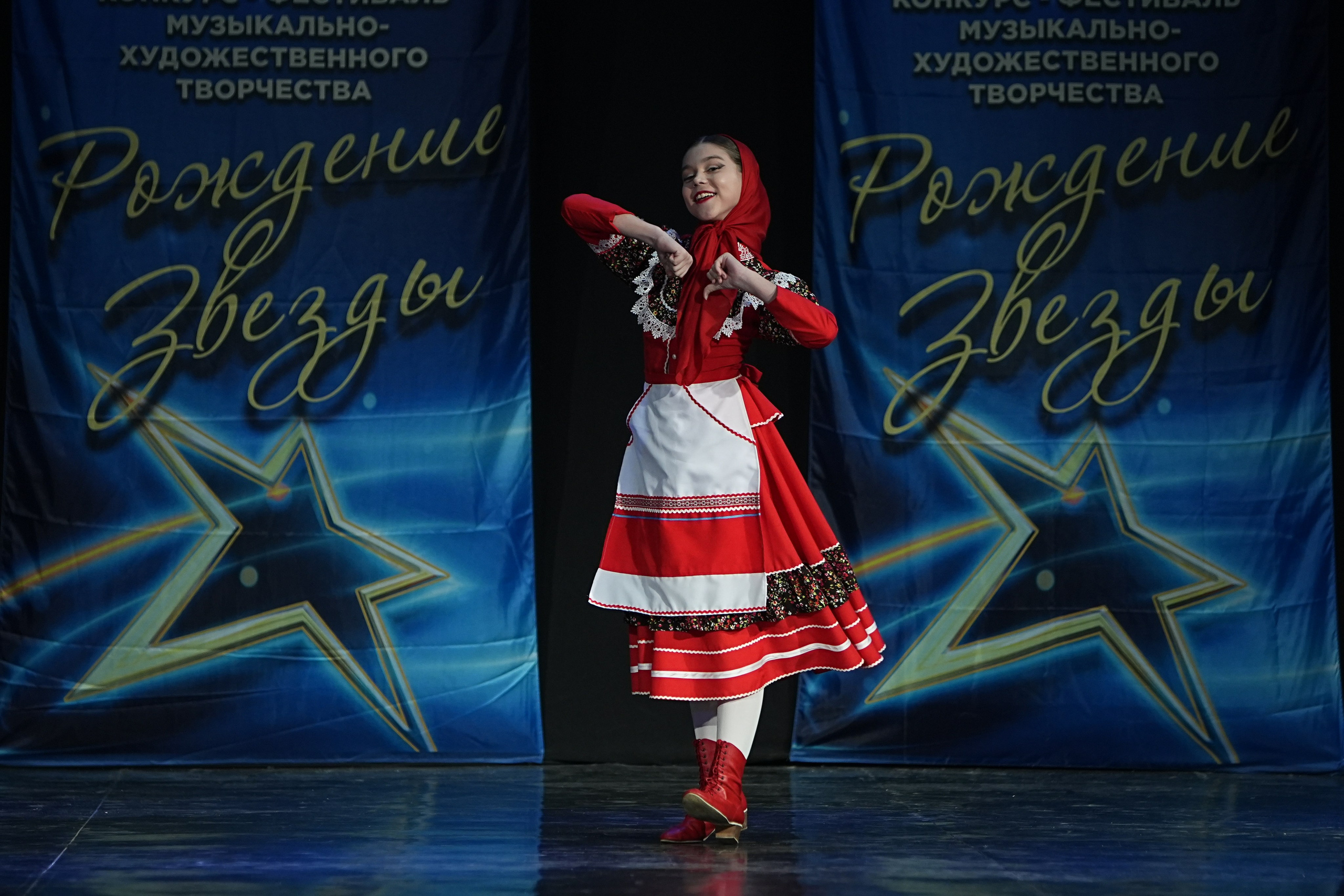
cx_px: 672
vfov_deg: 6.2
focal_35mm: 222
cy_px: 448
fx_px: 8288
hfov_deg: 9.3
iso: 1250
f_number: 2.8
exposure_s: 1/320
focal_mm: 148
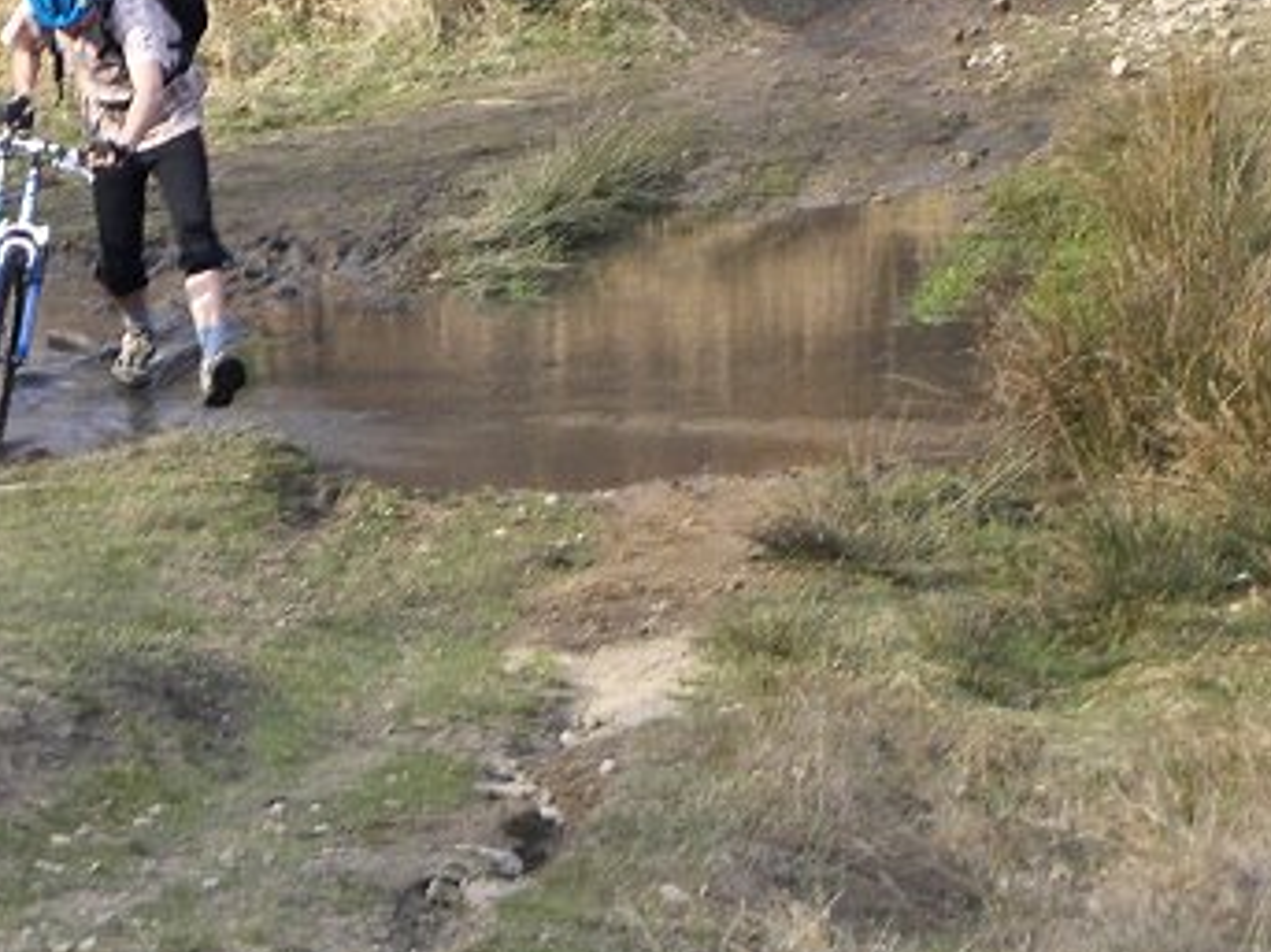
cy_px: 44
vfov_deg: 5.6
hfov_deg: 7.4
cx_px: 41
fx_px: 9763
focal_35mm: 266
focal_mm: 18.9
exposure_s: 1/100
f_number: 5.4
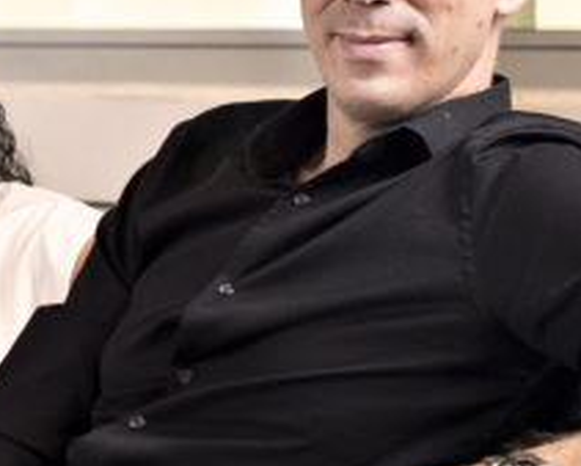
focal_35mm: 342
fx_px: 5884
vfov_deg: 4.5
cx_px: -1176
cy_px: 103
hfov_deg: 5.3
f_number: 4.5
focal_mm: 50
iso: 1000
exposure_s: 1/100
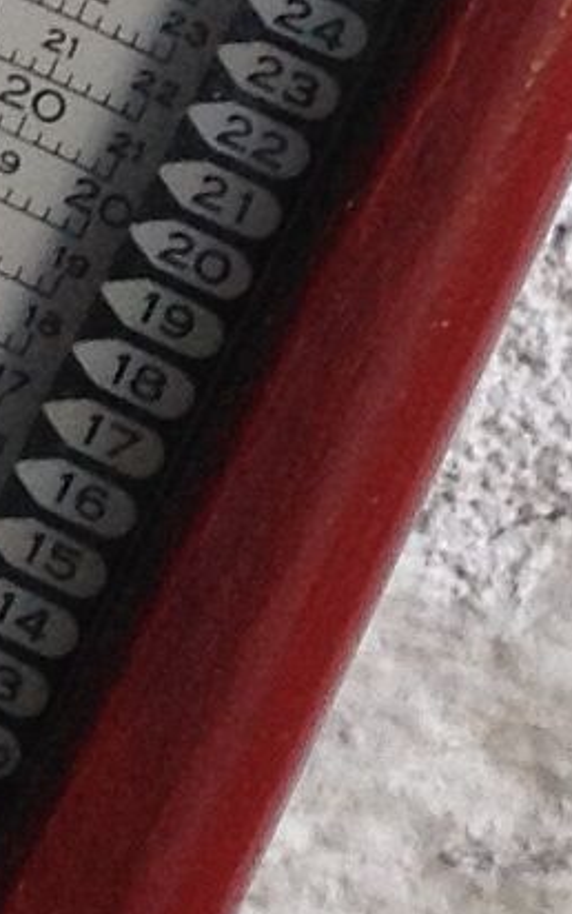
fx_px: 5803
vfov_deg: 8.9
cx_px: -1077
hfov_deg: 5.3
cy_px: -197
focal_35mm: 233
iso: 80
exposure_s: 1/120
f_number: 2.4
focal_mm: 4.28
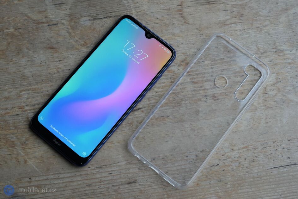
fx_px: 464
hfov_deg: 35.6
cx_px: 151
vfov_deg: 24.2
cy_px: 98
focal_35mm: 56
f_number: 5
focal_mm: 55
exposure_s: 1/320
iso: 1000
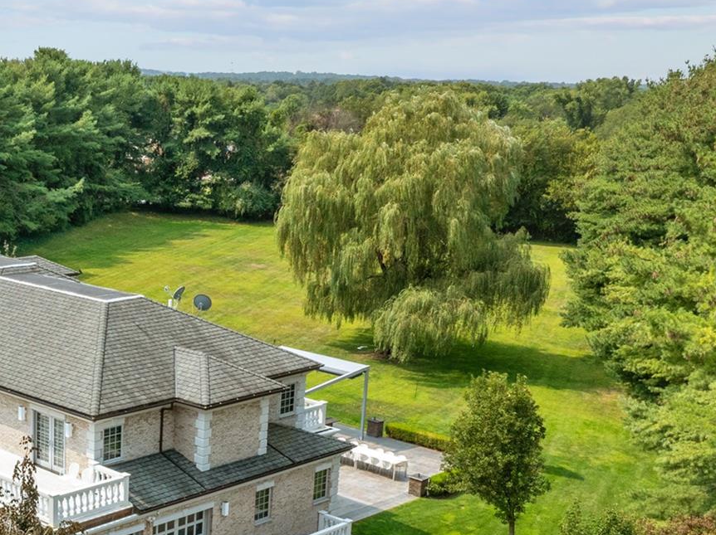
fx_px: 1178
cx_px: 79
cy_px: 389
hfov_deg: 32.2
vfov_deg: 25.4
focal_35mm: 57
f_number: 9
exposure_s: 1/240
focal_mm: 12.29
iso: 100
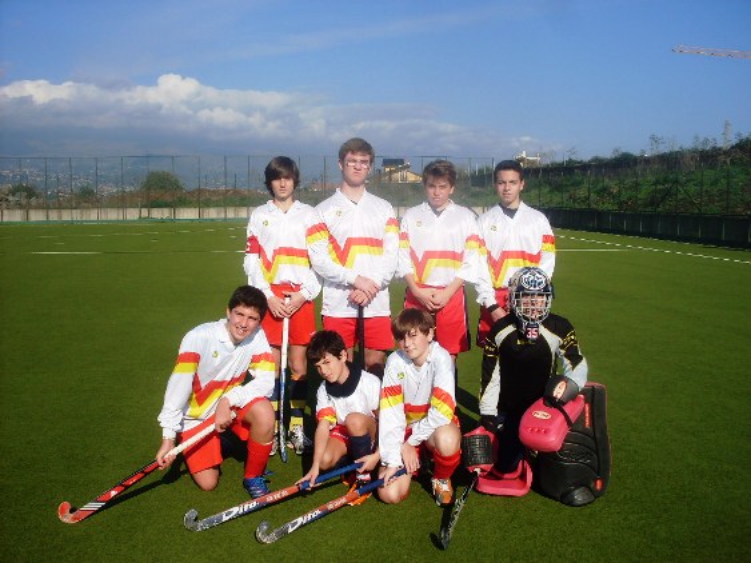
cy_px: 282
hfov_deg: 49.0
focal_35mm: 38
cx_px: 376
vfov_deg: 37.7
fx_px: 824
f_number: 8.4
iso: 80
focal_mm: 6.3
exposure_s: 1/350
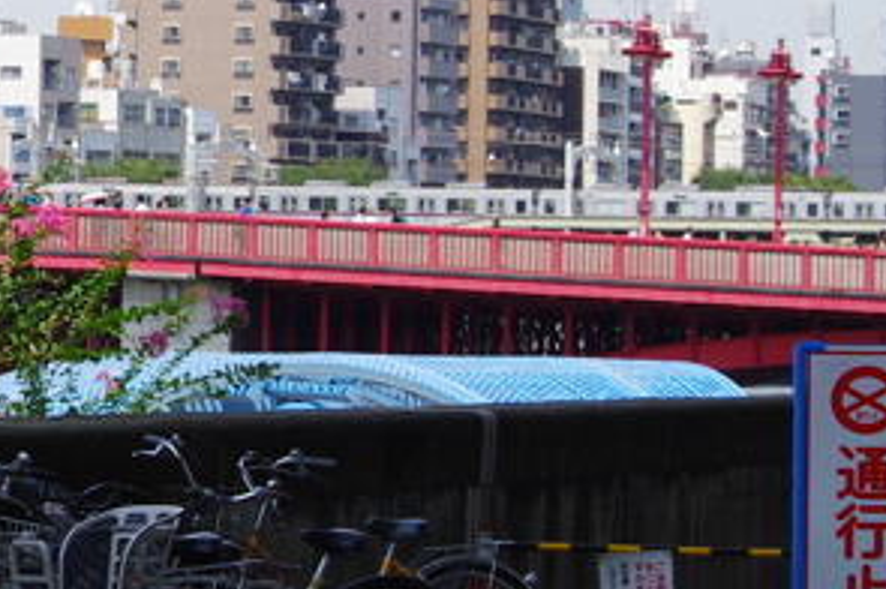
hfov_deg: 7.1
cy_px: 195
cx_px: -348
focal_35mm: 285
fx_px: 7006
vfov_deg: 4.8
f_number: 11
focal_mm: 55
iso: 200
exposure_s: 1/200
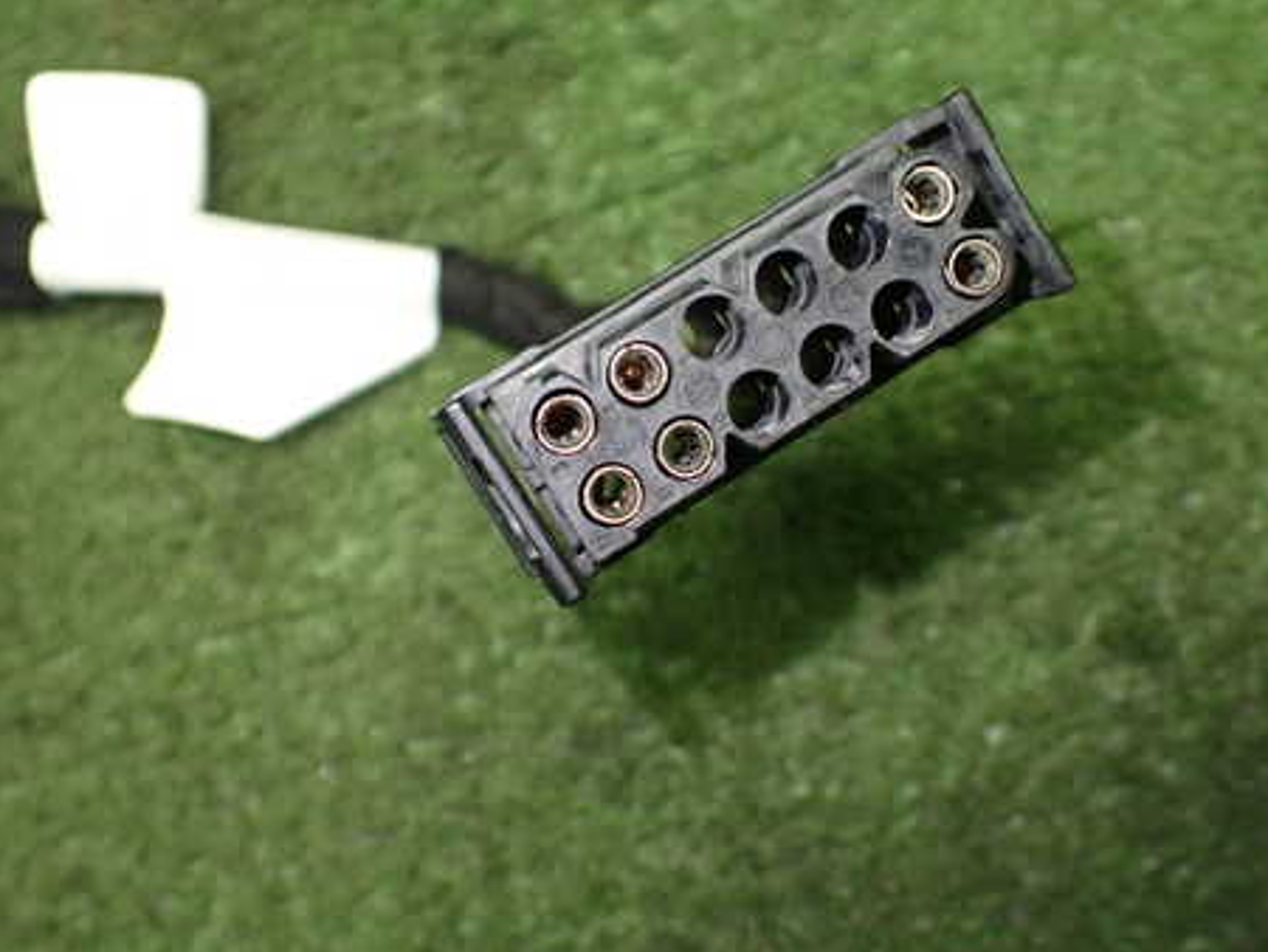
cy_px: 422
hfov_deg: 46.7
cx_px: 702
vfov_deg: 36.0
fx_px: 1466
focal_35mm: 40
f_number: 2.3
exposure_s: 1/125
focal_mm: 5.4
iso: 640
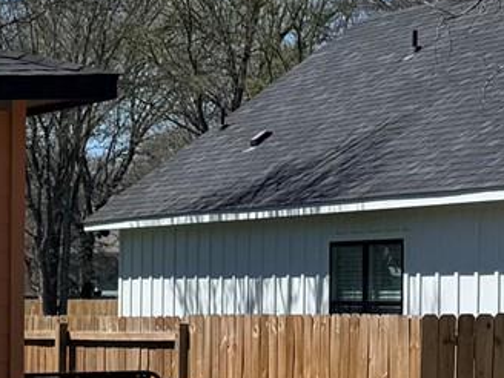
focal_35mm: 150
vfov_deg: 9.8
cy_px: 346
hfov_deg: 10.3
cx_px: -904
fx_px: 2184
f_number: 1.78
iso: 80
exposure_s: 1/6410
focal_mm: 6.76
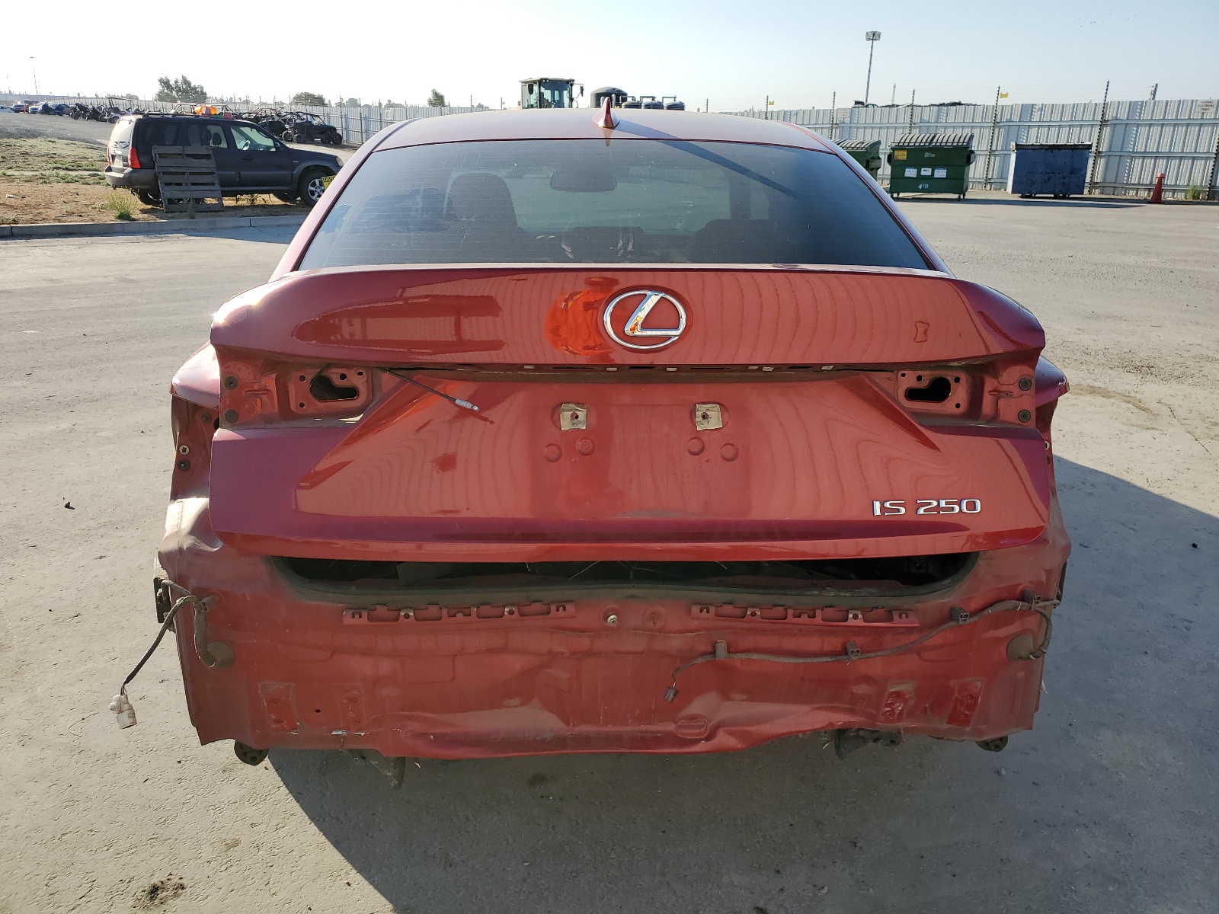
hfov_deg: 67.3
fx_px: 916
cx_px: 610
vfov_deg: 53.1
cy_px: 457
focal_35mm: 26
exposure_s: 1/2500
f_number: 1.5
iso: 50
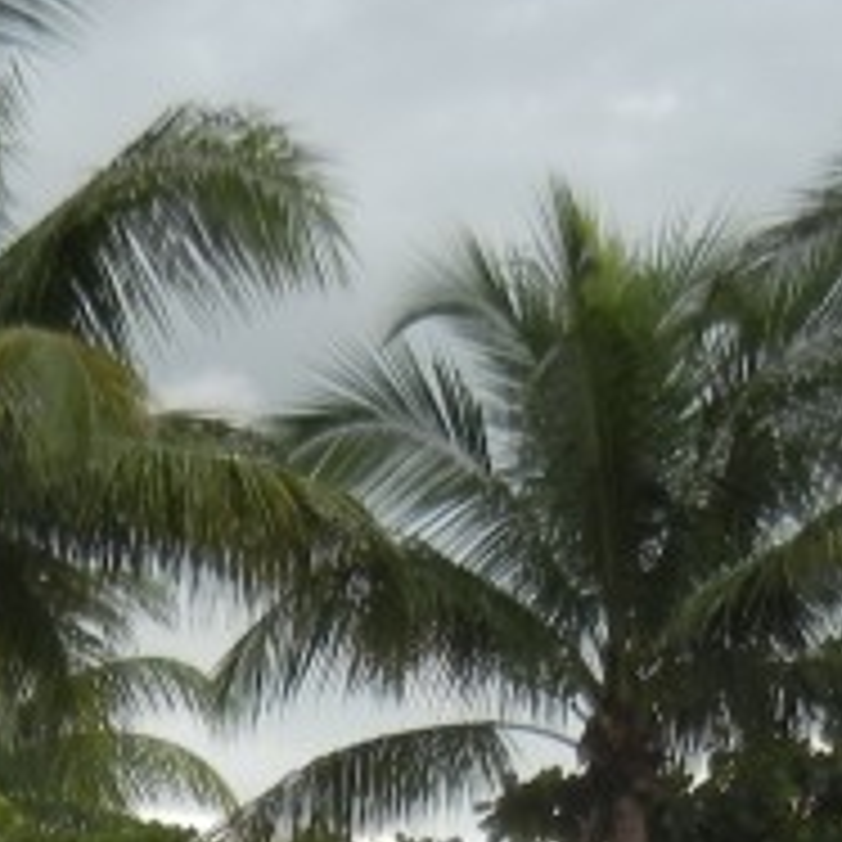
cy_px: 1589
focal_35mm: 145
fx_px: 3990
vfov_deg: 11.1
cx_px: -68
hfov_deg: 11.9
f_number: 3.5
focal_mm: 5.4
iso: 160
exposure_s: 1/304
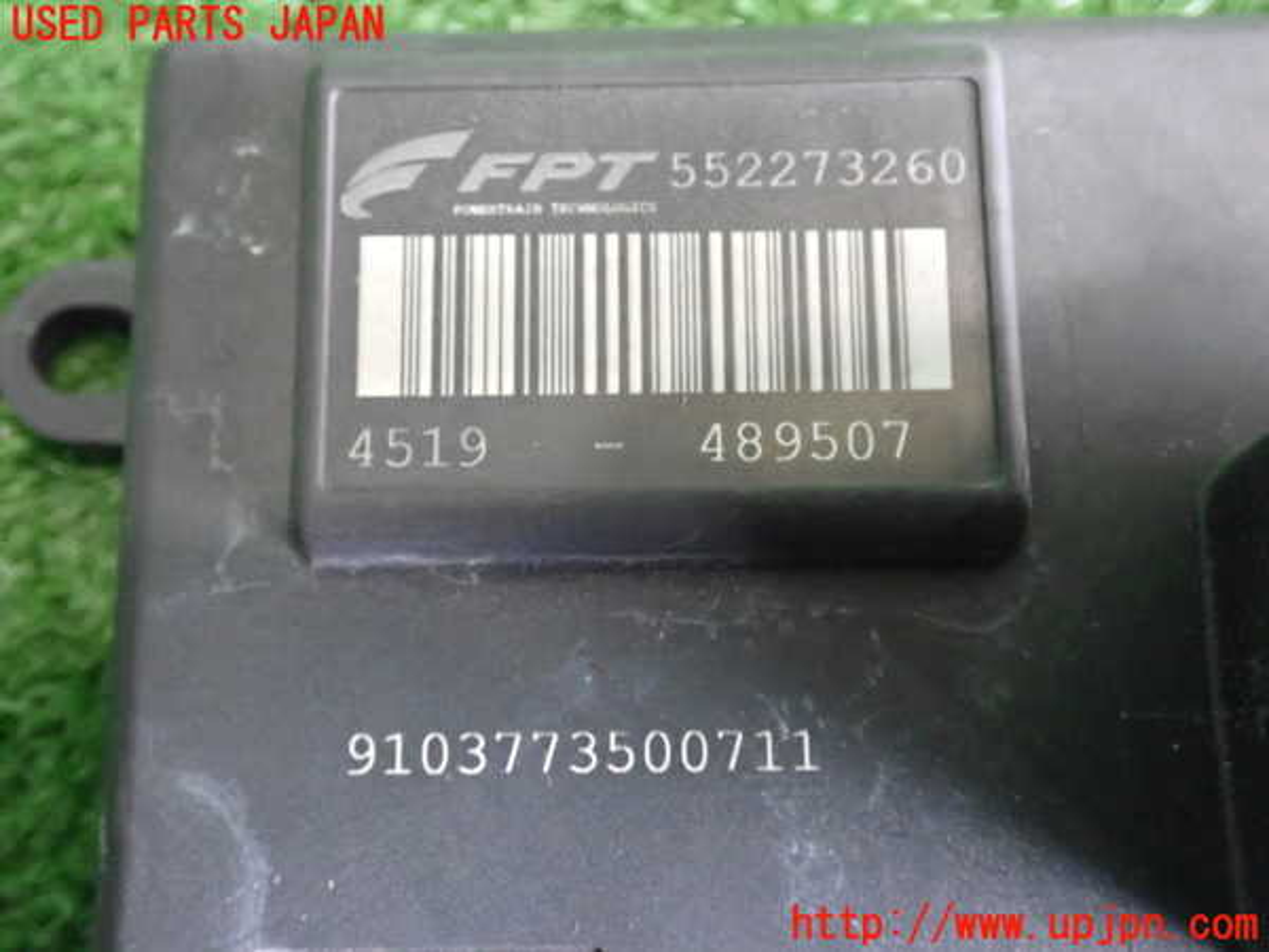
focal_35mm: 44
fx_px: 1613
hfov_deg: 42.9
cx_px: 634
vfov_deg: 32.9
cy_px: 476
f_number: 2.9
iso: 3200
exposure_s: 1/80
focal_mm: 7.84
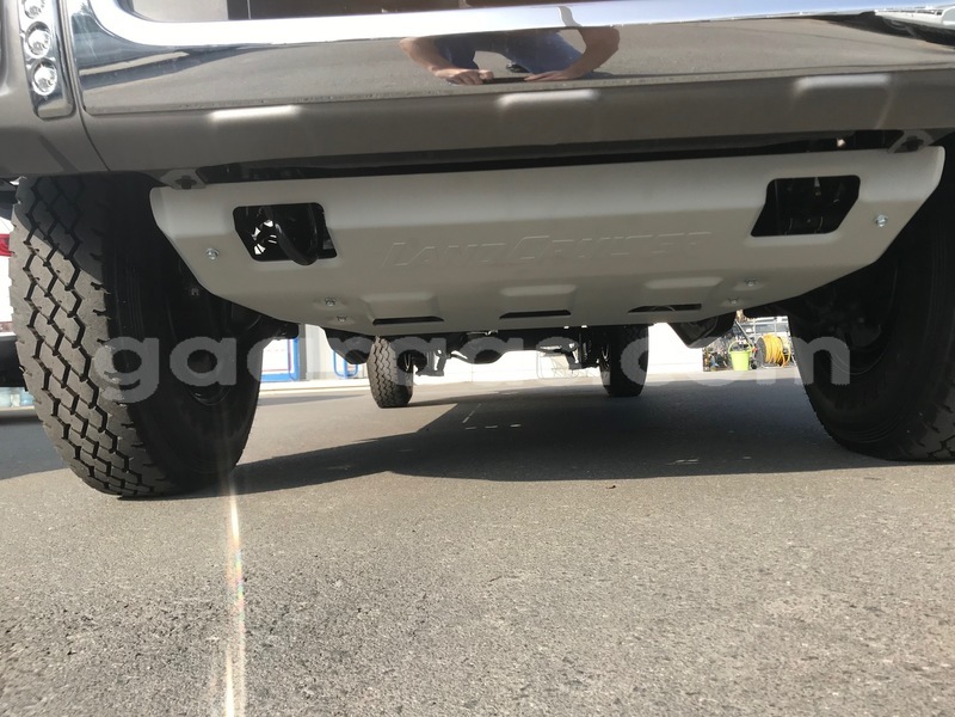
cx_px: 478
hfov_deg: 63.4
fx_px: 772
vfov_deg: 49.7
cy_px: 358
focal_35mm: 28
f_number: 1.8
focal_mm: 3.99
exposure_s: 1/1030
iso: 20
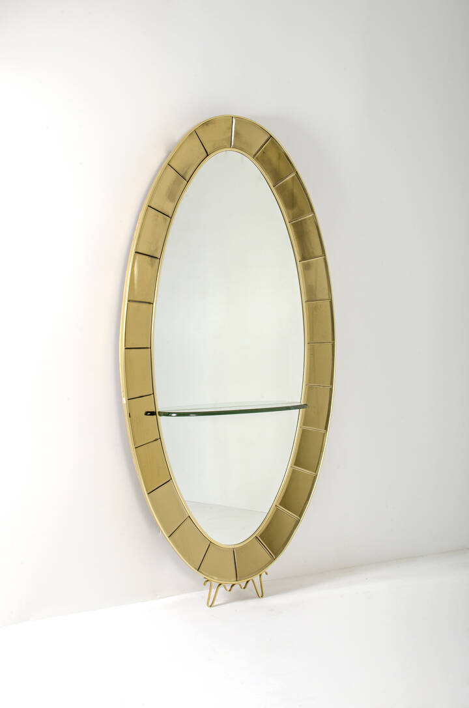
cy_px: 354
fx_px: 1030
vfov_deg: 37.9
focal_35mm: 52
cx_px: 234
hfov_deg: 25.6
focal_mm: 35
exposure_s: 1/250
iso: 100
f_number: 22
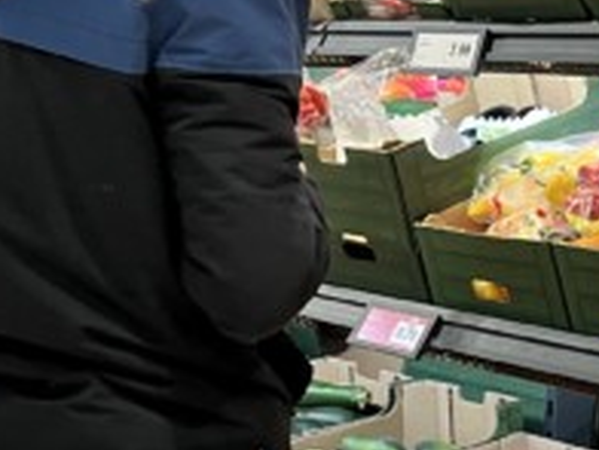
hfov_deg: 18.2
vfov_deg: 14.5
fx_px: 1765
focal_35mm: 102
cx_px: 740
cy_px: 159
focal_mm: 5.1
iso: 80
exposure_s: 1/50
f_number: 1.6
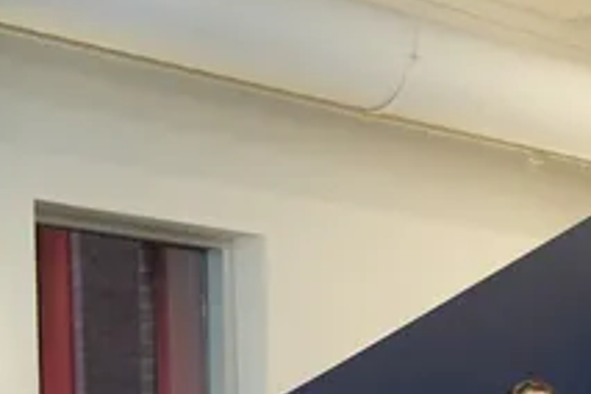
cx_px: 1043
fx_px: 2068
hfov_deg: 14.4
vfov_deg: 10.4
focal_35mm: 126
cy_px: 638
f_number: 2.8
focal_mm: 35
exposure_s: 1/50
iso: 640
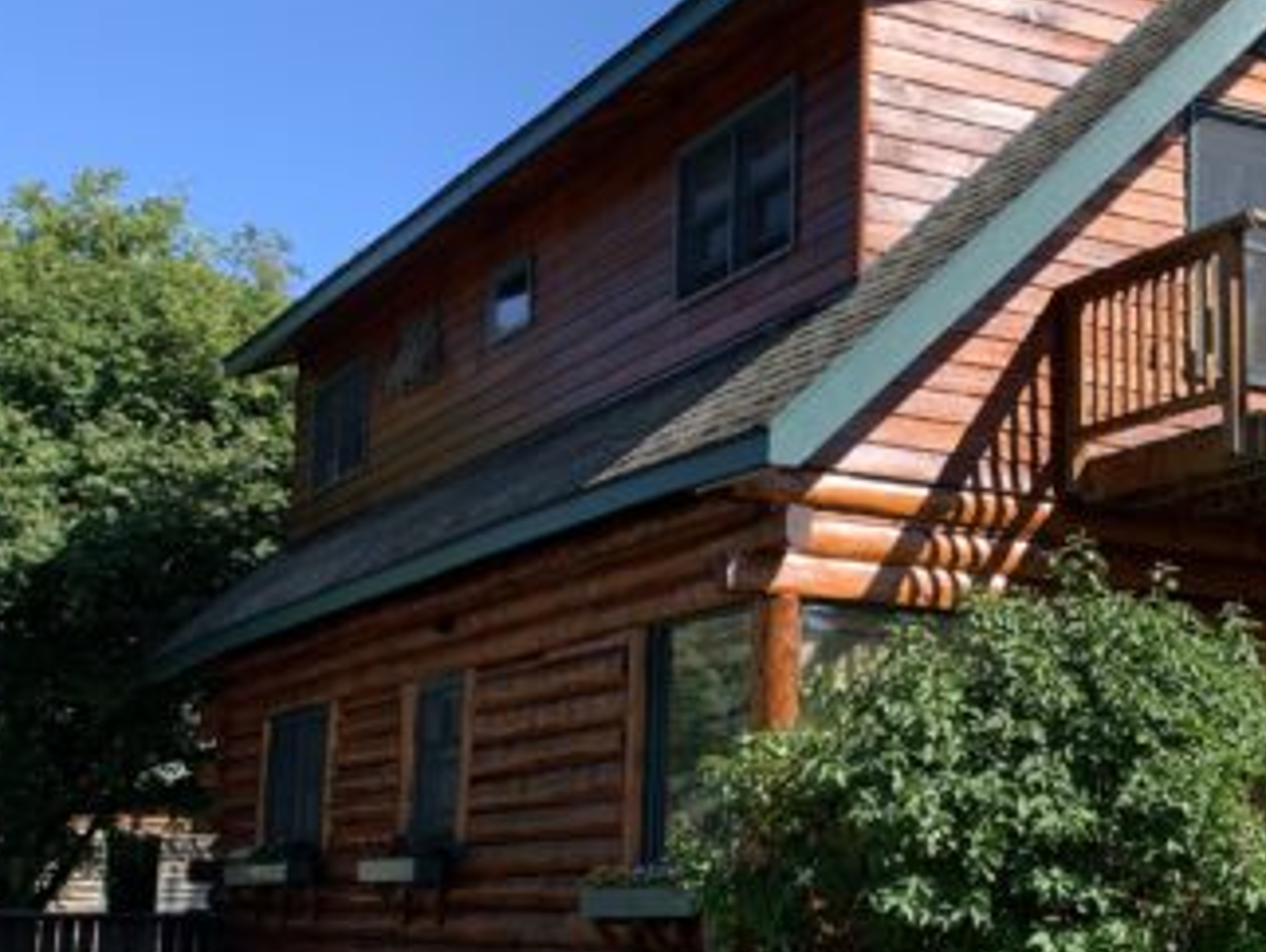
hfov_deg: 30.7
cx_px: 948
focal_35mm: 62
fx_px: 2269
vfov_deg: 23.6
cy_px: 574
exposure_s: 1/822
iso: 25
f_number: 1.8
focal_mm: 4.25
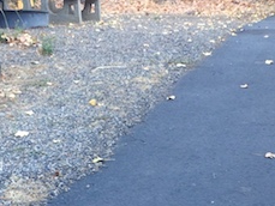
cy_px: 195
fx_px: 731
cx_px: 202
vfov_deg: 15.8
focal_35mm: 92
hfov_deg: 21.1
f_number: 2.2
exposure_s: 1/60
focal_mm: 4.15
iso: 32
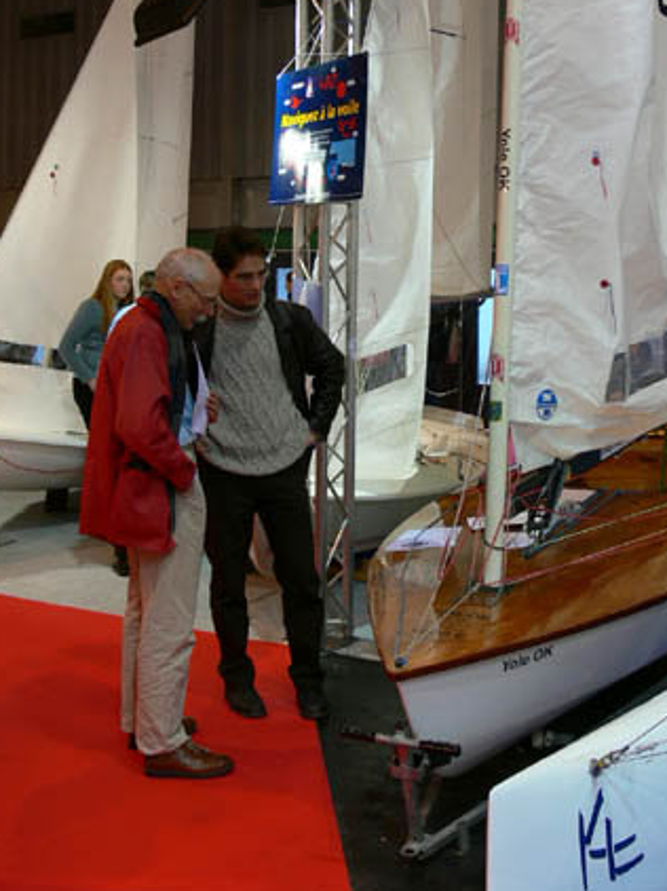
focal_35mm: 47
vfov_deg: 40.0
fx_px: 1209
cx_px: 404
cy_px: 301
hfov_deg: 30.8
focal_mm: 7.4
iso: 80
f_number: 2.8
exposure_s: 1/30
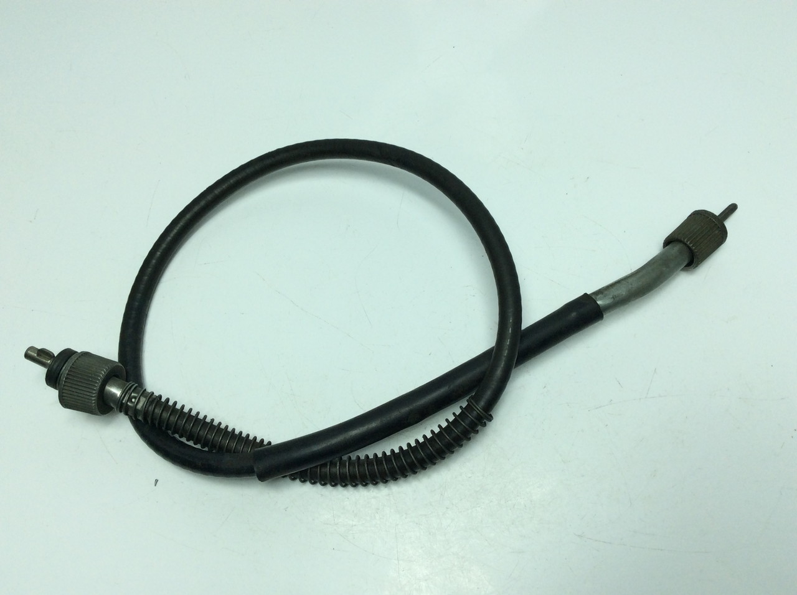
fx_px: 736
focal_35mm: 32
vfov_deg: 44.1
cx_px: 398
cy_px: 298
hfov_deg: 56.9
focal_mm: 3.3
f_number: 2.4
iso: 32
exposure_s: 1/578
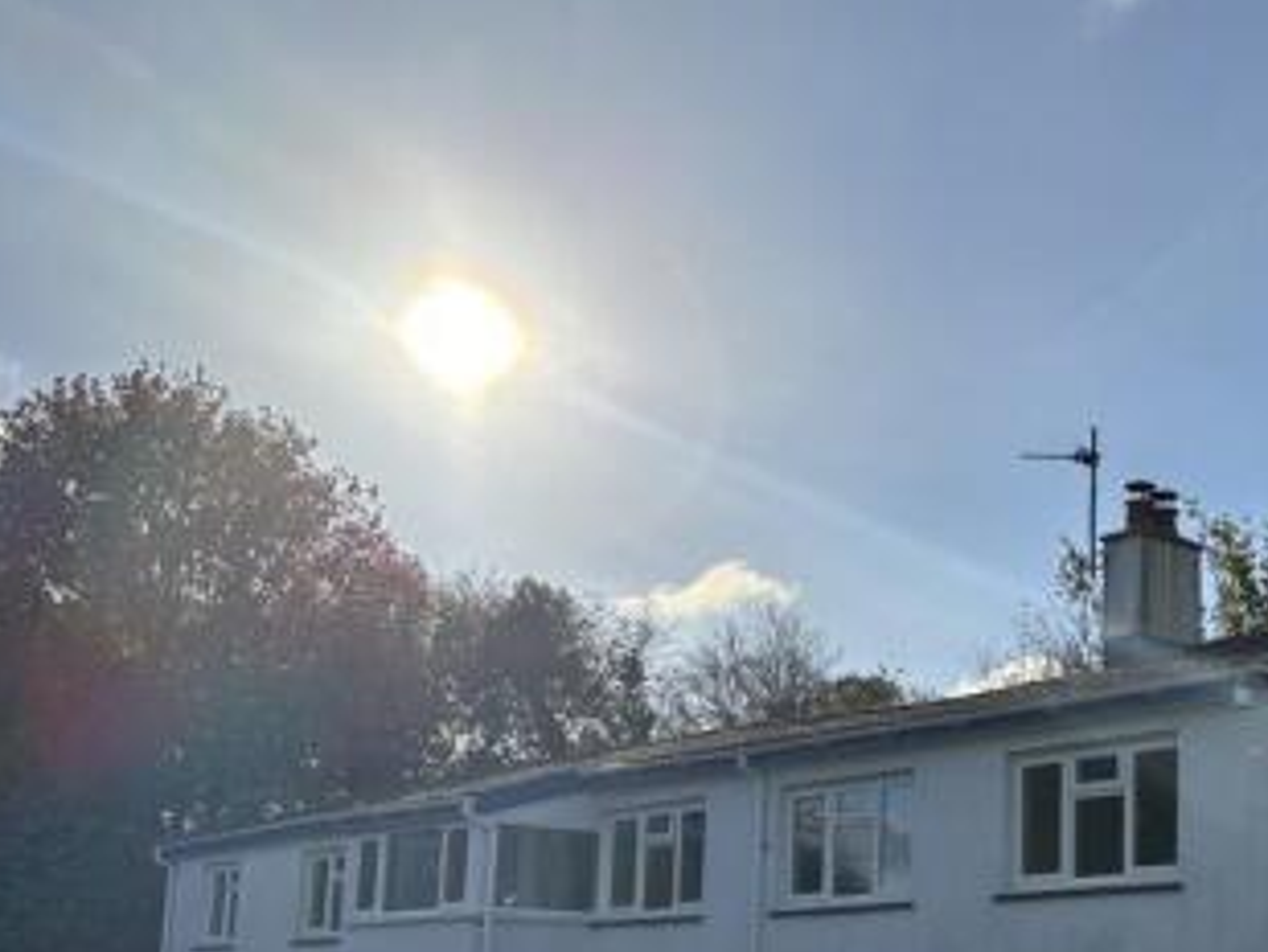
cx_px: 1155
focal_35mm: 49
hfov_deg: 36.4
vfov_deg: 29.1
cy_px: 745
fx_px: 1796
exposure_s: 1/6329
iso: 50
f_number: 1.6
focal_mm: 5.96
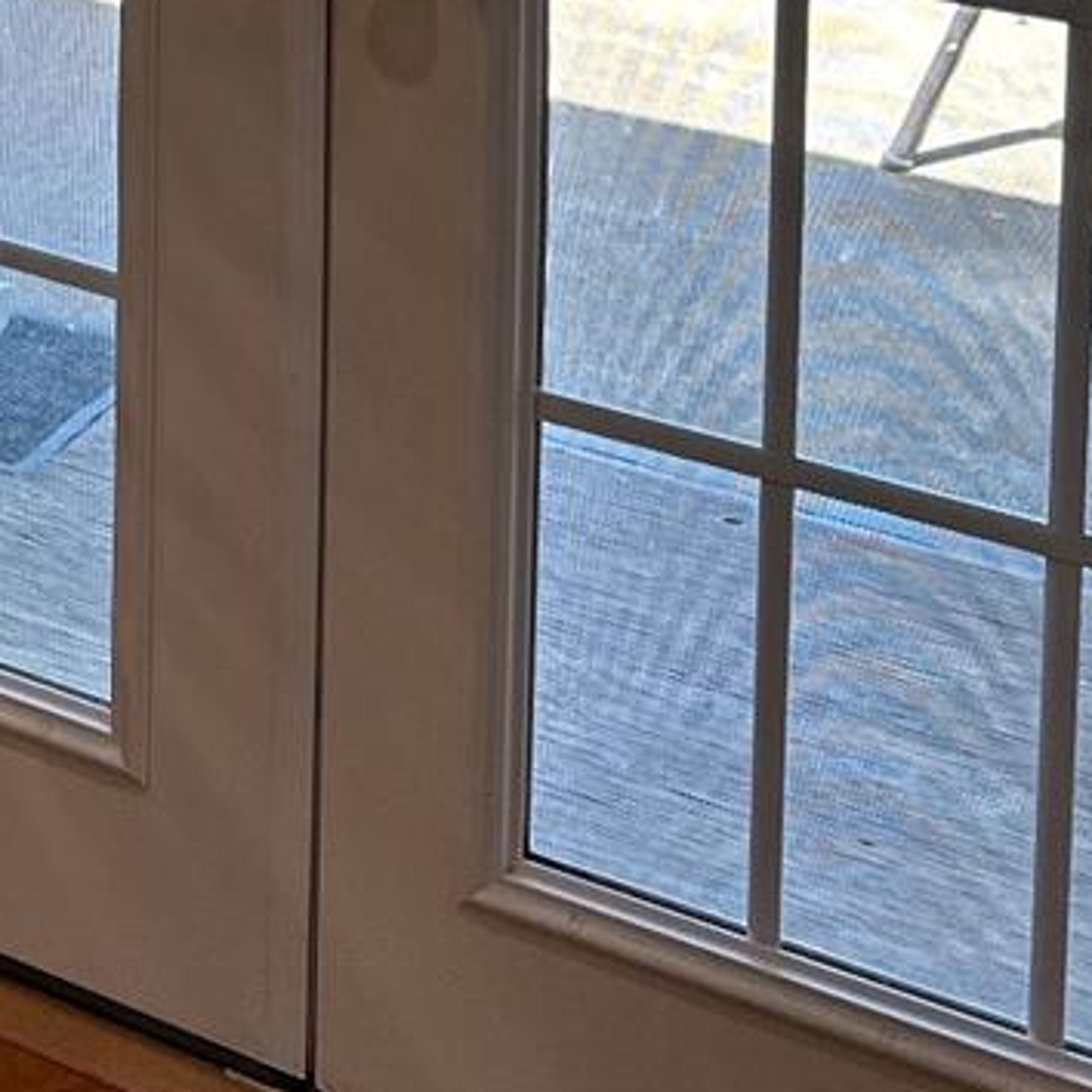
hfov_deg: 17.8
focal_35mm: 90
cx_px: -393
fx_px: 3212
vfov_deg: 16.8
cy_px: -719
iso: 64
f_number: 1.78
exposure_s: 1/188
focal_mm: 6.86
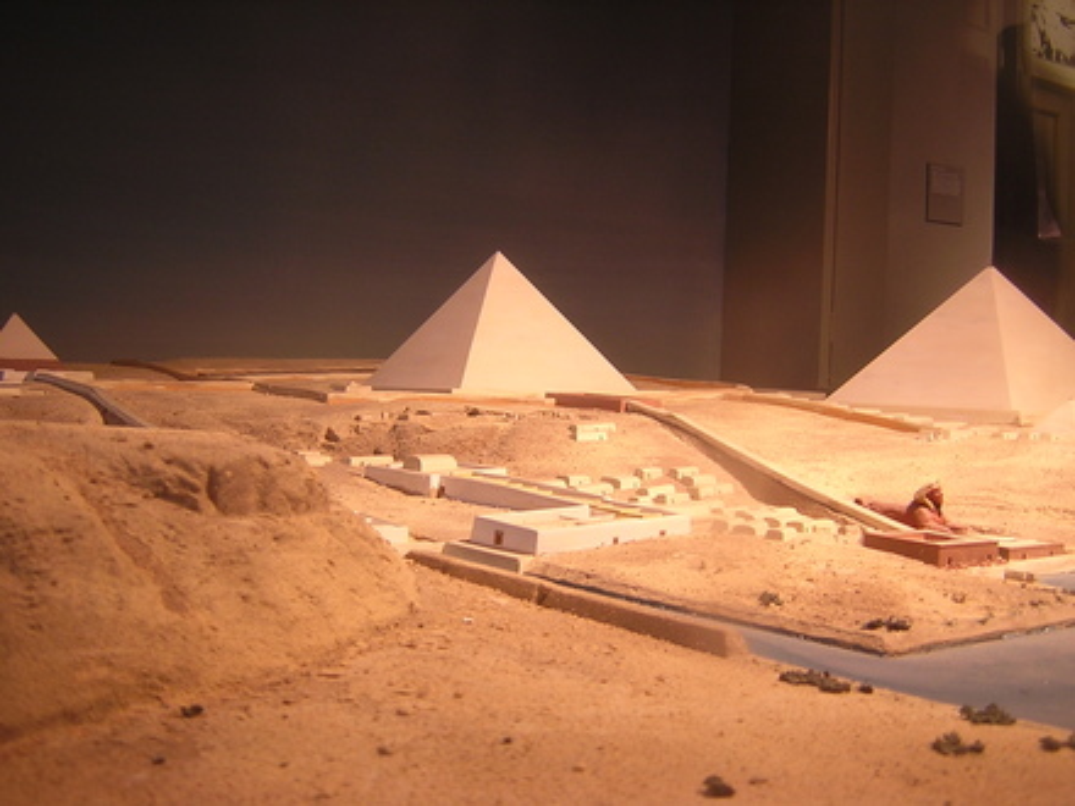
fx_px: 1118
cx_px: 538
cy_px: 403
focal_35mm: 36
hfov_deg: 51.4
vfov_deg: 39.7
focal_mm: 4.7
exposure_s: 1/3.7
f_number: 2.6
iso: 100
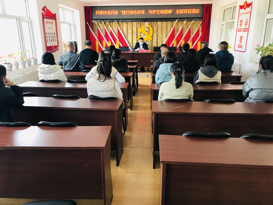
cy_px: 102
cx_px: 136
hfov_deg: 63.4
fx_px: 221
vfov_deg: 49.7
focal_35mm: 28
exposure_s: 1/28
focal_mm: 3.99
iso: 32
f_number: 1.8
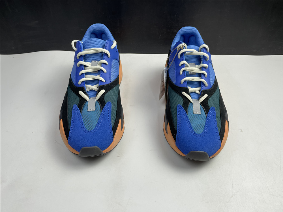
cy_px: 106
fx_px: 213
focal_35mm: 26
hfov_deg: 67.3
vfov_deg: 53.1
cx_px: 142
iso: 50
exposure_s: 1/121
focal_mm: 4.2
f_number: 1.6
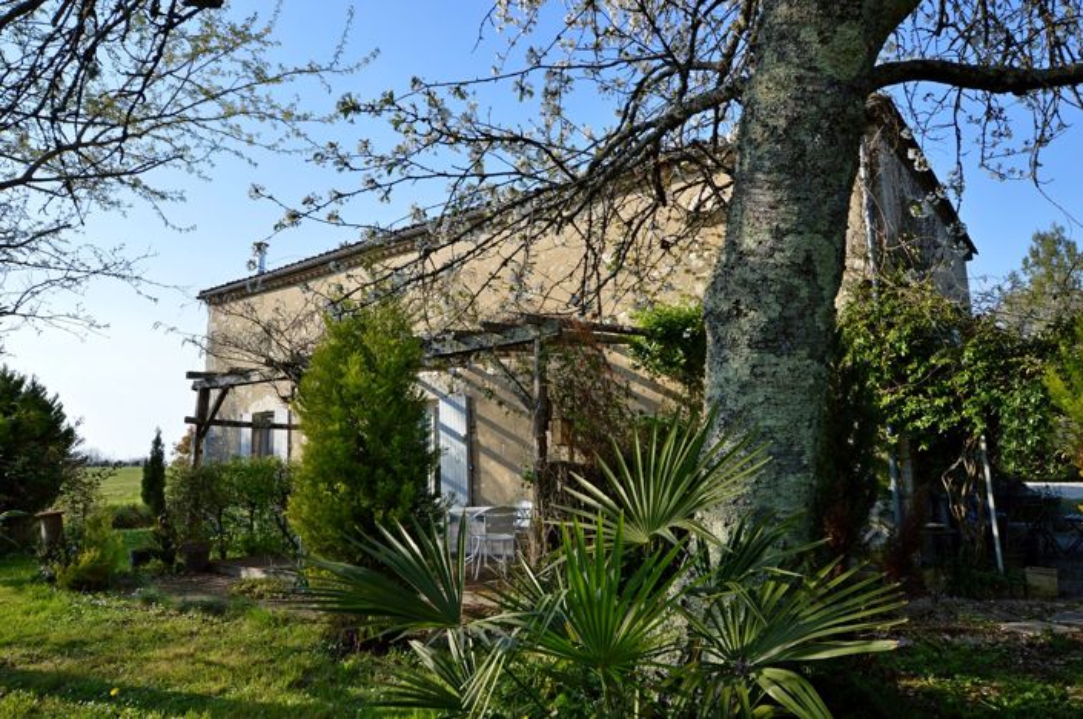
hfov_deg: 73.8
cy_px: 360
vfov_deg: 53.0
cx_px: 542
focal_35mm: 24
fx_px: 721
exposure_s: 1/160
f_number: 6.3
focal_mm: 16
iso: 100
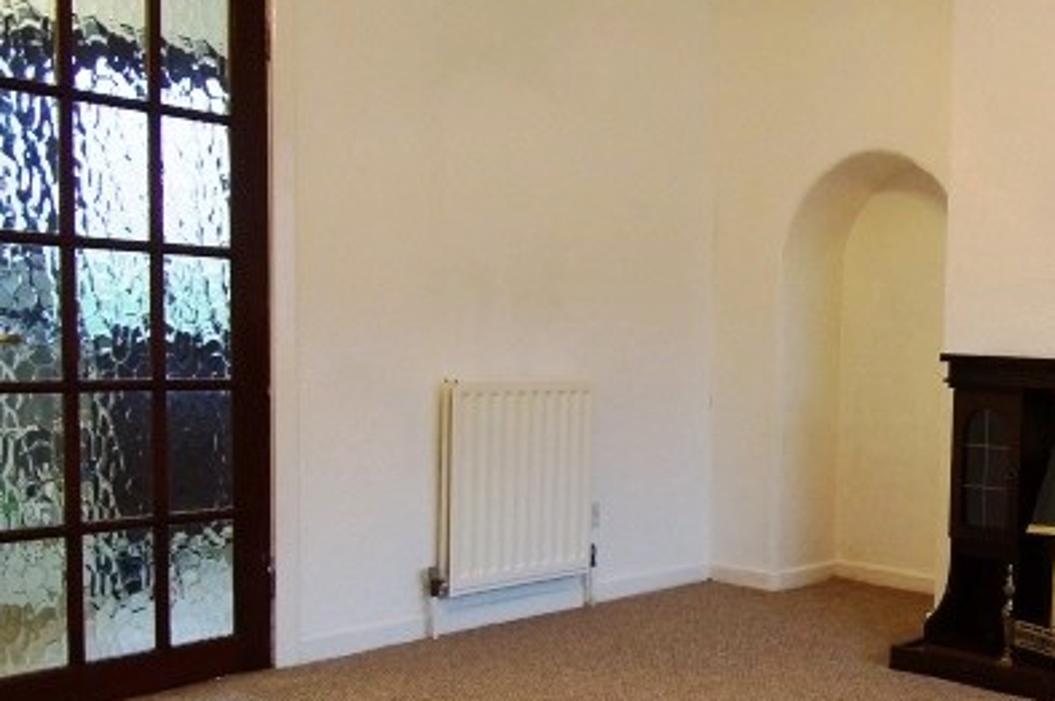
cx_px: 1020
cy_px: 401
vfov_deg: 34.1
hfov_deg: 43.5
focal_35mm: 39
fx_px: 1142
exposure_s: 1/60
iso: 640
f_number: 4
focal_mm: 10
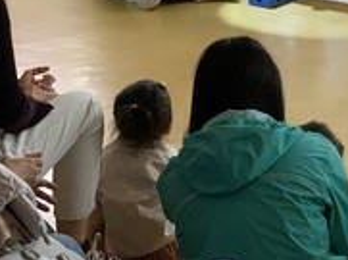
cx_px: 287
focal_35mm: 123
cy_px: -42
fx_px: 1234
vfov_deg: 11.8
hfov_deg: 15.9
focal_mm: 6
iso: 320
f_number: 2.4
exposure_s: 1/45
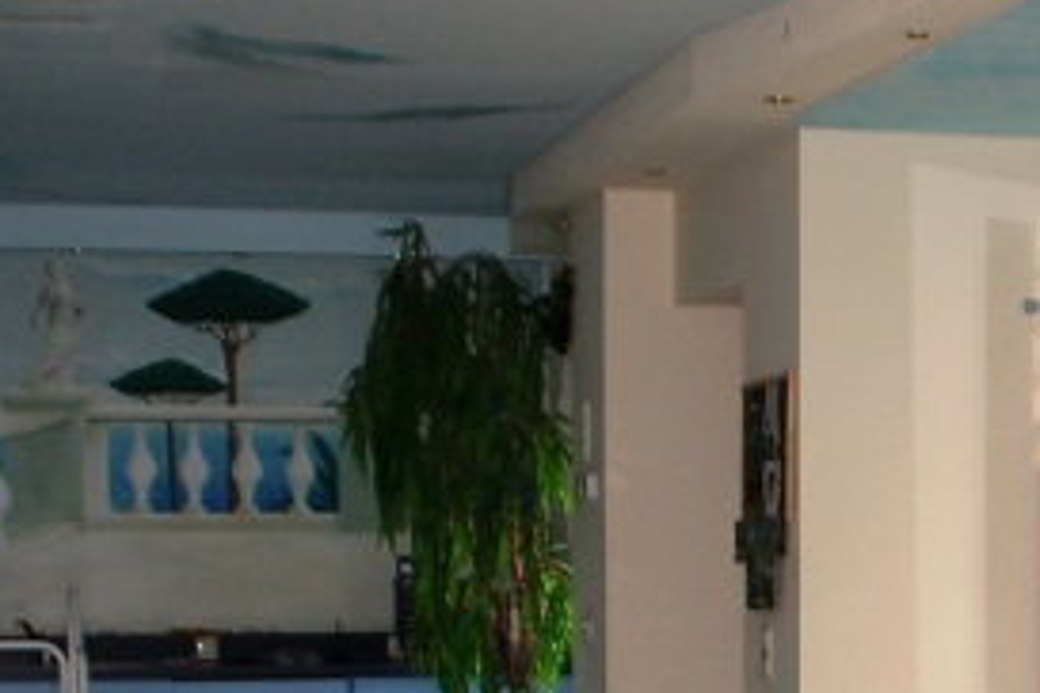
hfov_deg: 18.3
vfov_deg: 12.2
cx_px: 899
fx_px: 3178
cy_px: 821
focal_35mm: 110
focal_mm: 22
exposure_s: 1/60
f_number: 3.8
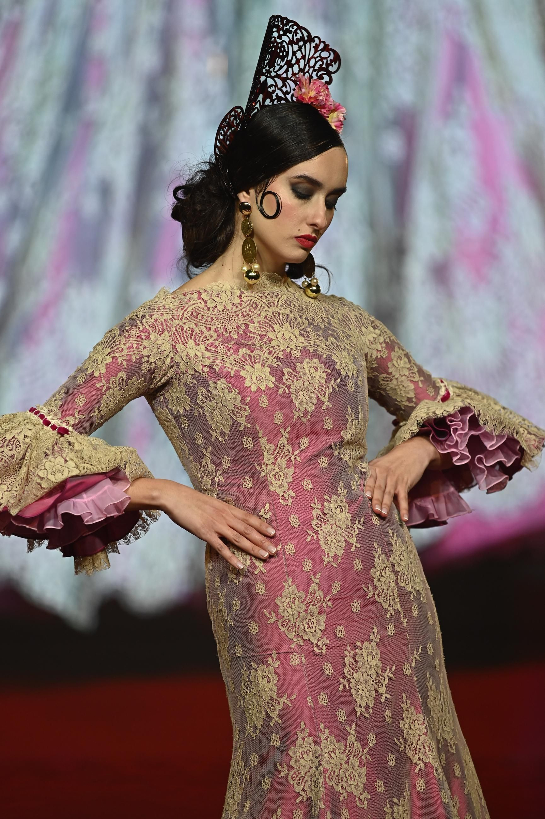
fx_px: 4548
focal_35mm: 200
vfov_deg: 10.3
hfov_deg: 6.9
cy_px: 410
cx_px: 272
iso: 1000
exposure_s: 1/500
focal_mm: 200
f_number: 4
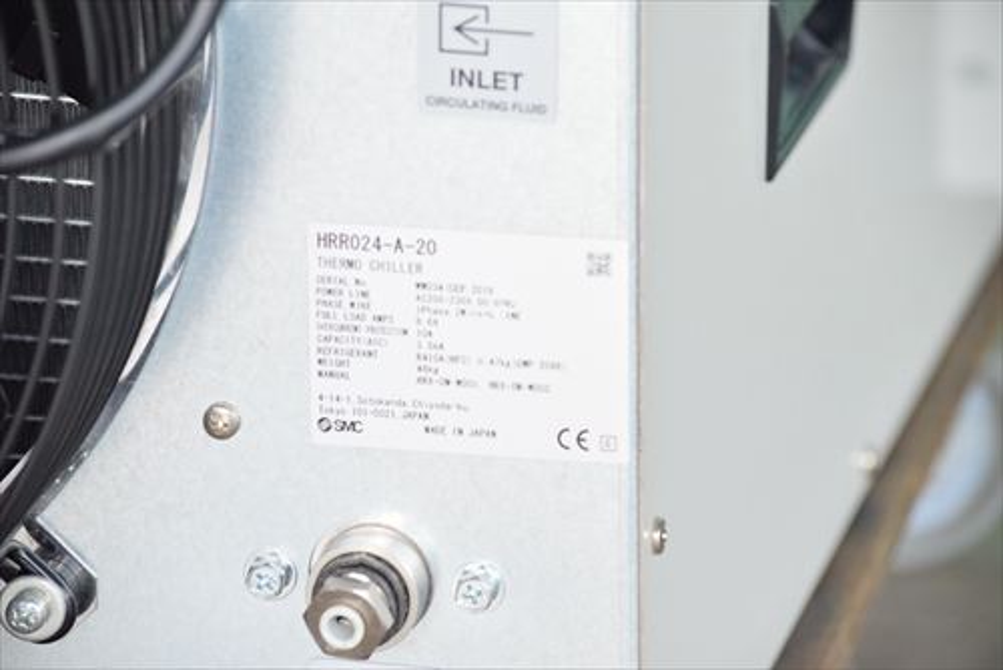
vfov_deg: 8.3
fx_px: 4600
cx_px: 502
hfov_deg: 12.4
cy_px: 335
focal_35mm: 165
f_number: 6.3
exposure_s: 1/320
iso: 1250
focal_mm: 110
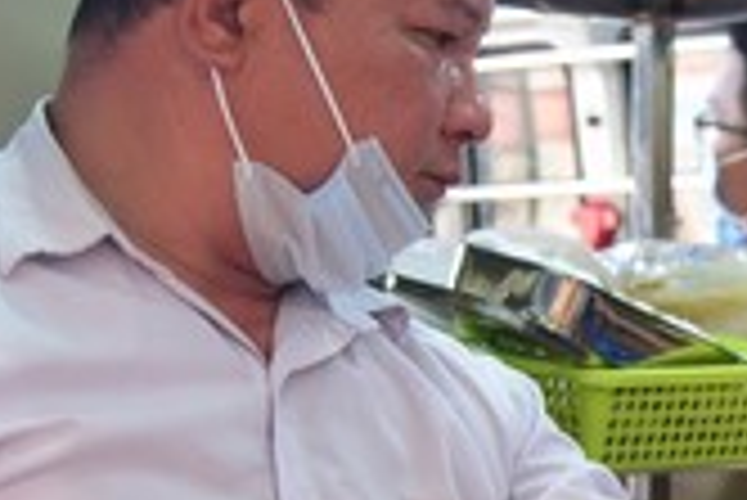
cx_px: 932
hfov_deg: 14.4
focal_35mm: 137
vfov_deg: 10.0
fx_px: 2845
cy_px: 489
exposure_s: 1/60
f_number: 4
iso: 400
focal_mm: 35
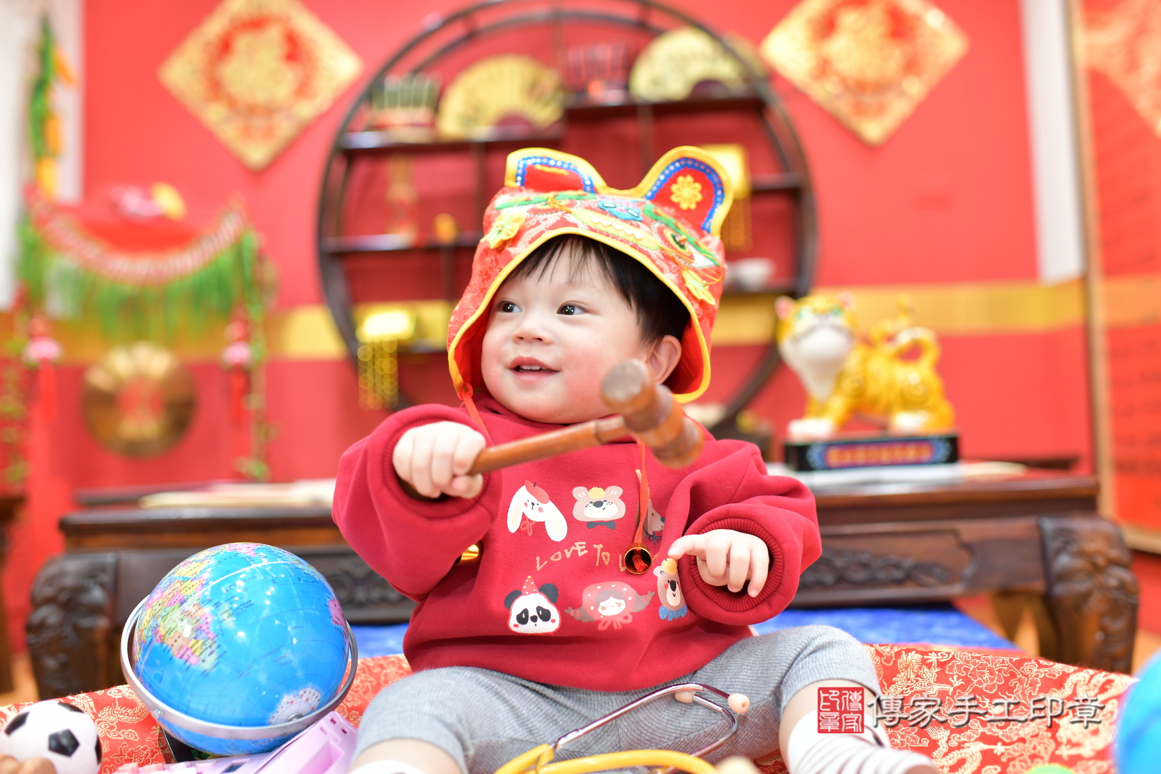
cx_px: 580
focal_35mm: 35
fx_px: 1129
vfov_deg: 37.9
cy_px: 387
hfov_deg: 54.4
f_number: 2.8
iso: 500
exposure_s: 1/200
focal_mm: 35
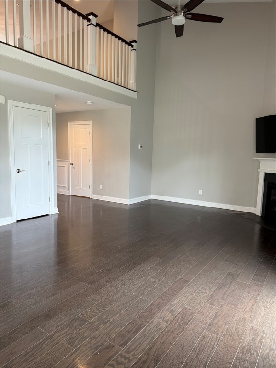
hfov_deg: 56.8
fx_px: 255
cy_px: 184
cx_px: 138
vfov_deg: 71.6
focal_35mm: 24
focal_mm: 6.76
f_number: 1.78
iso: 160
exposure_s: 1/60
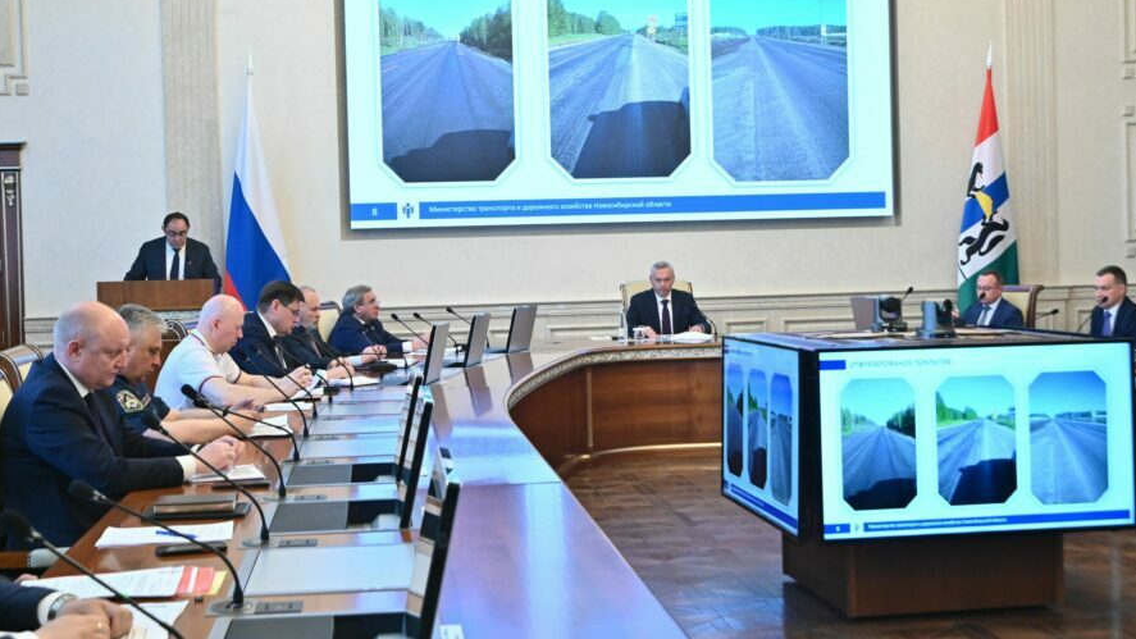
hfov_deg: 40.6
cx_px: 574
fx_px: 1536
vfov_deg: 23.5
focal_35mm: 51
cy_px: 275
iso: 5000
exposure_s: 1/125
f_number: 10
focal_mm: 48
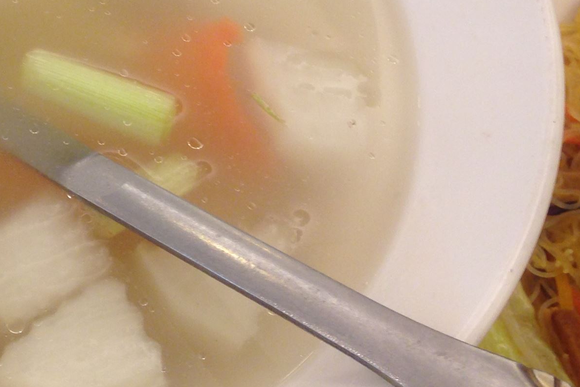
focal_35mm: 81
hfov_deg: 23.3
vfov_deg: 16.7
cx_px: -84
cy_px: 70
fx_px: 1305
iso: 50
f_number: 2.4
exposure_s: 1/20
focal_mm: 4.12
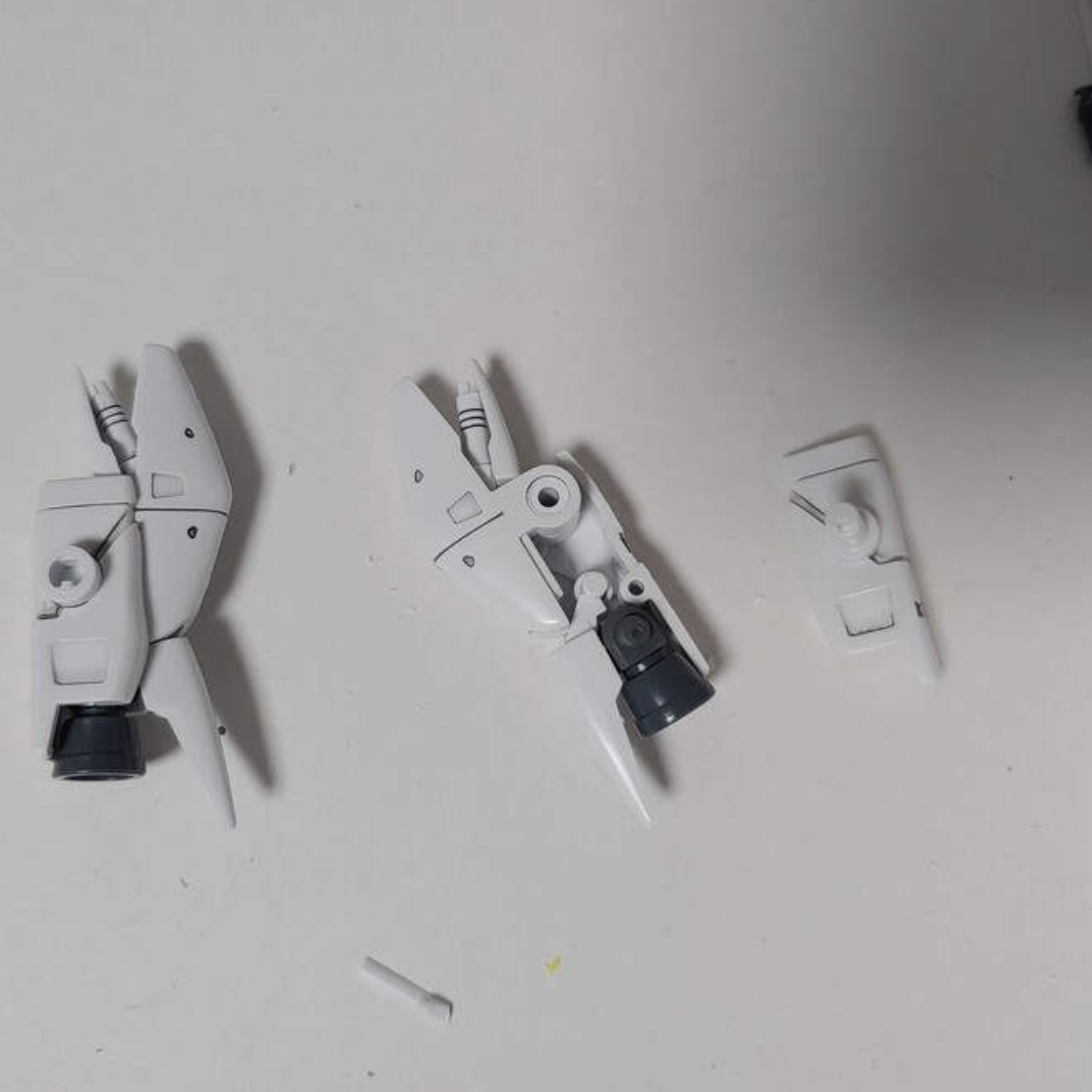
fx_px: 1071
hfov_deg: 53.8
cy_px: 544
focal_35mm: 30
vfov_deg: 54.0
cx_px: 466
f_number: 1.5
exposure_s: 1/60
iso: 50
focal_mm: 4.23
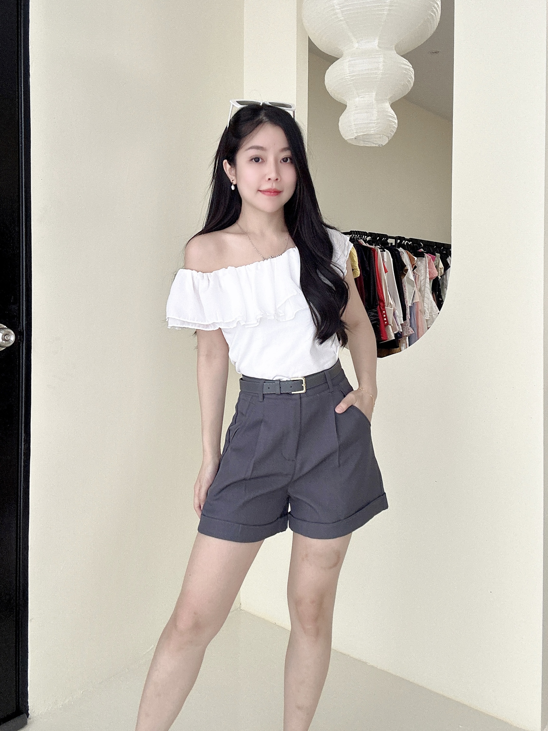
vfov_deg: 73.9
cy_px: 366
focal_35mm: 23
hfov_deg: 58.9
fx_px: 485
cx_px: 274
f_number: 1.9
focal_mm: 2.69
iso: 100
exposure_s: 1/60
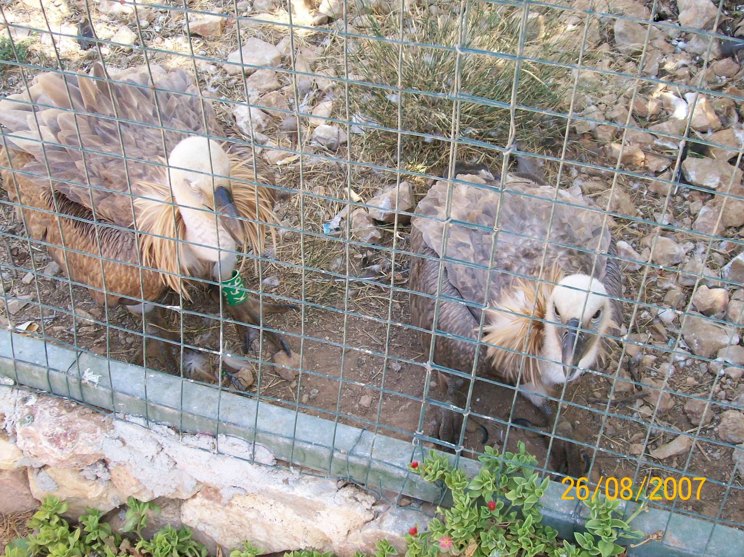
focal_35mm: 45
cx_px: 372
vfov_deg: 32.1
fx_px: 967
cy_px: 278
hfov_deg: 42.1
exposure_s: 1/122
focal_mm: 7.6
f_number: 3
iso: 80
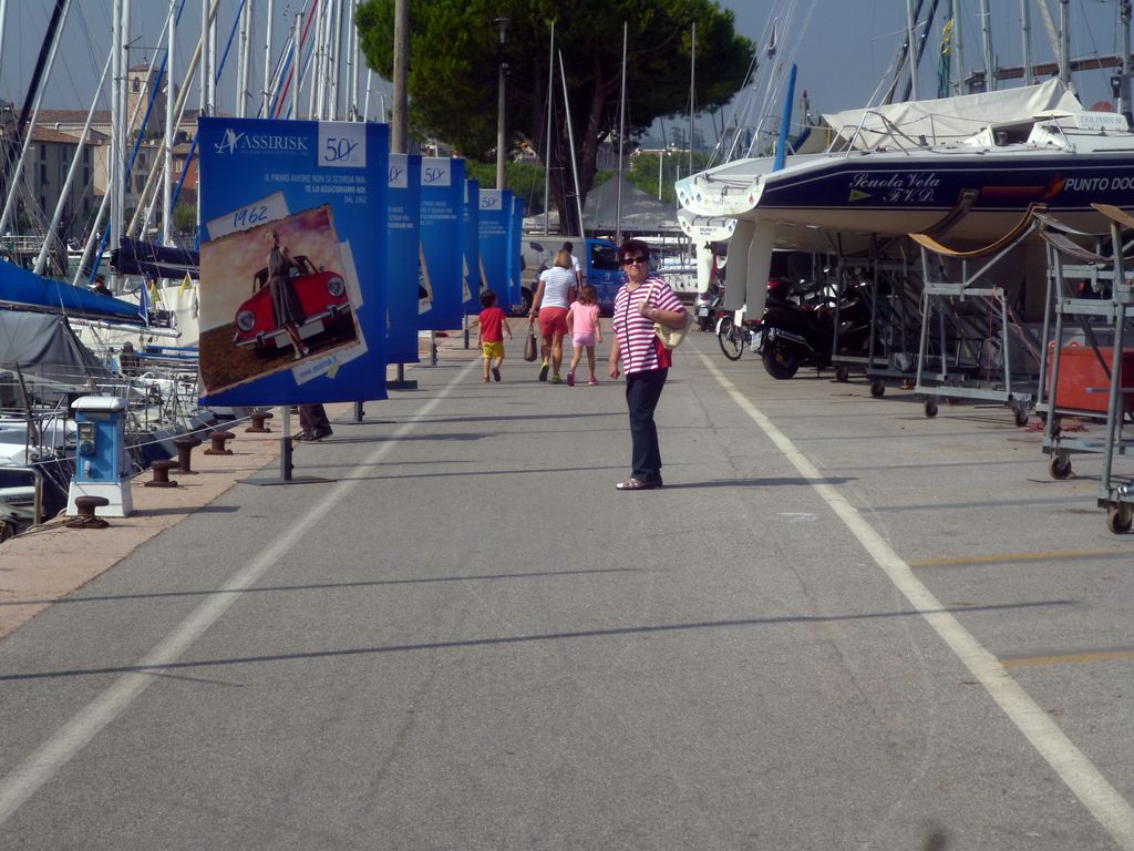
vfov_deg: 18.9
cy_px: 426
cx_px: 567
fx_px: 2555
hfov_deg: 25.0
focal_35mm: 78
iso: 100
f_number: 5.4
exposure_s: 1/640
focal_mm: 13.9
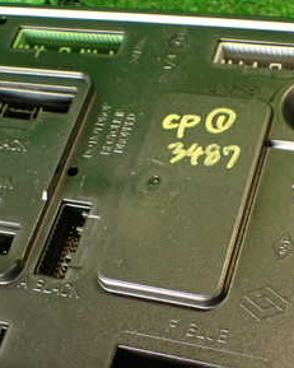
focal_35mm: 73
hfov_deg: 21.0
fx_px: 794
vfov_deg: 25.9
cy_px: 248
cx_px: 134
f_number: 2.5
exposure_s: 1/40
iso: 400
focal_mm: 6.37
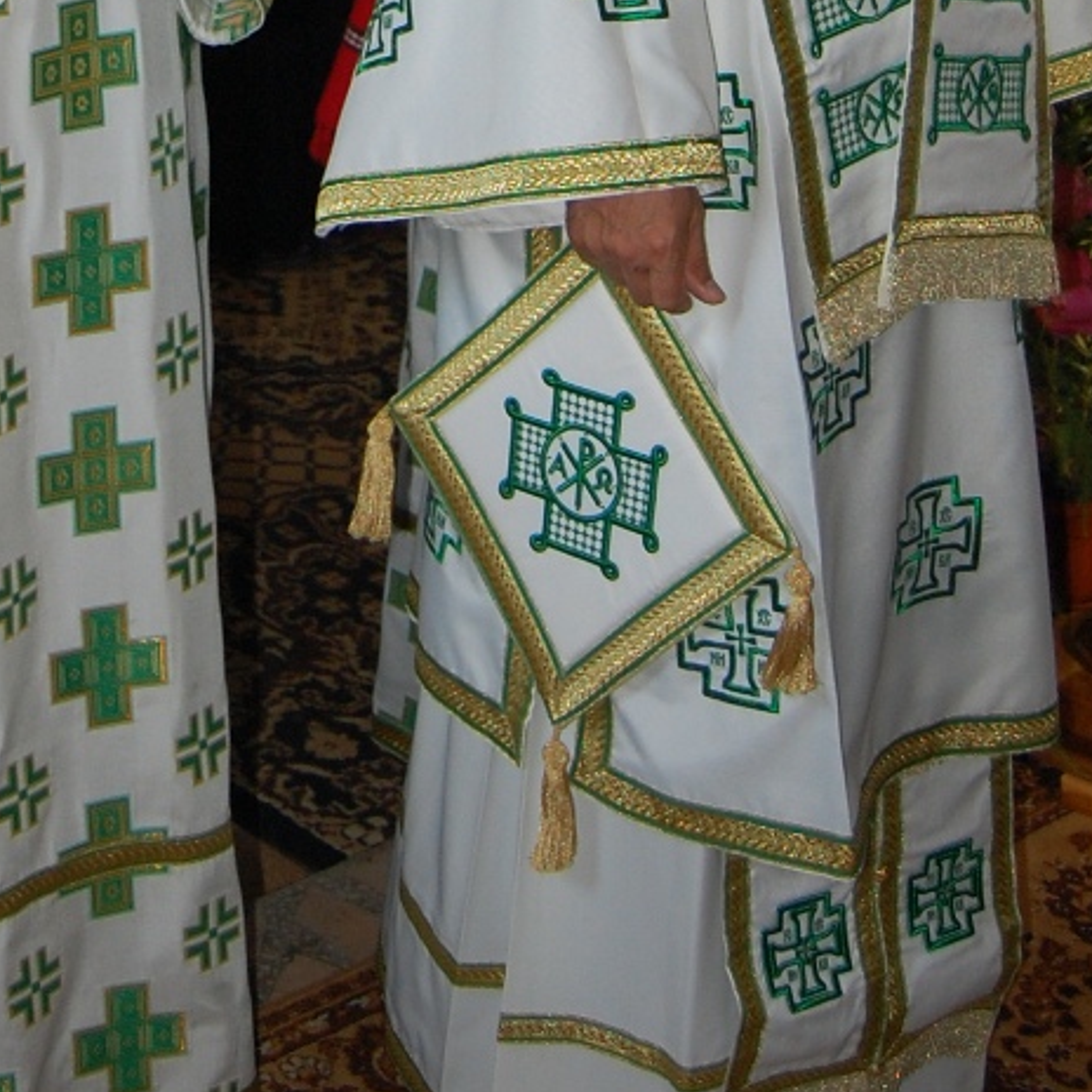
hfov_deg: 21.4
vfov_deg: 19.3
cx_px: 113
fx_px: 2820
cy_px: -522
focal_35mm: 79
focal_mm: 18
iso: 400
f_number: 3.5
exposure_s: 1/60
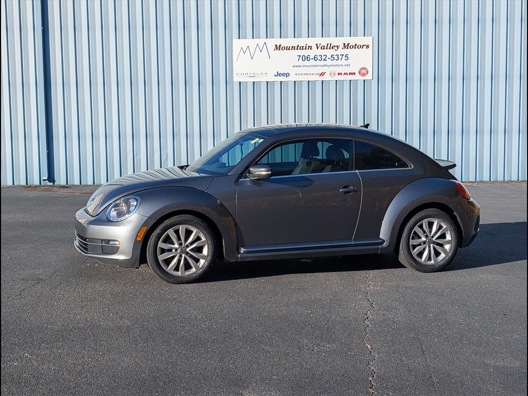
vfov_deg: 29.7
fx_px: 747
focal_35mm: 49
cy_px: 198
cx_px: 264
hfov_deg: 38.9
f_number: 1.68
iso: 20
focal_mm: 6.9
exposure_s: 1/1250
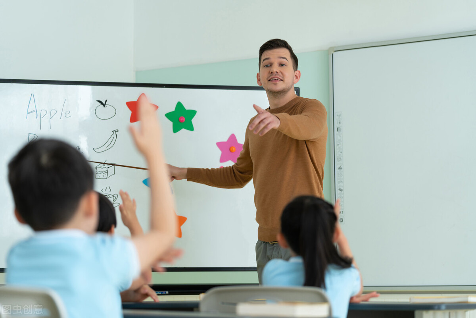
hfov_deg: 22.6
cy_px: 159
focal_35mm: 90
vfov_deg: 15.2
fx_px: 1190
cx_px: 238
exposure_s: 1/250
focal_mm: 90
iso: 200
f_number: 2.8
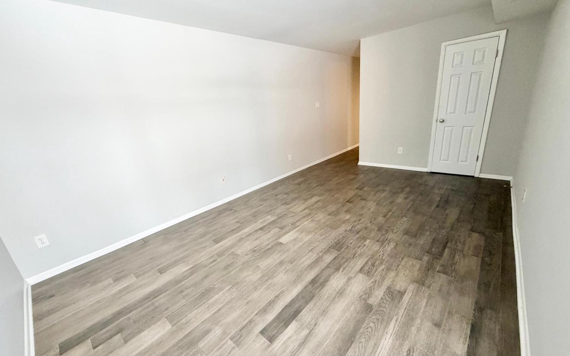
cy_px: 178
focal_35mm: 15
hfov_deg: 101.5
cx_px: 286
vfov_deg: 74.8
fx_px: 233
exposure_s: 1/104
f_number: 2.2
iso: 320
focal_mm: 2.22
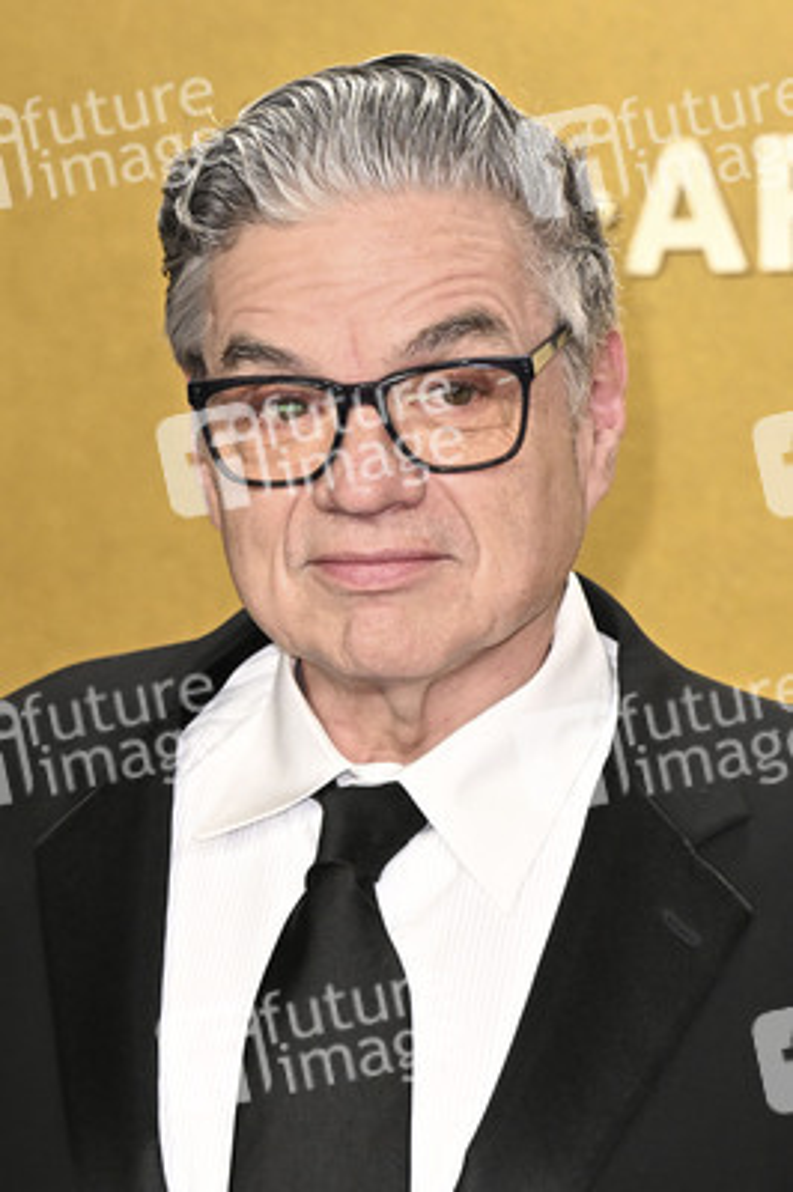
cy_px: 596
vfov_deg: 12.8
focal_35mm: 160
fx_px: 5295
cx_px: 396
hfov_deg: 8.6
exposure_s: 1/320
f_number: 5
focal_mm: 107
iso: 2500
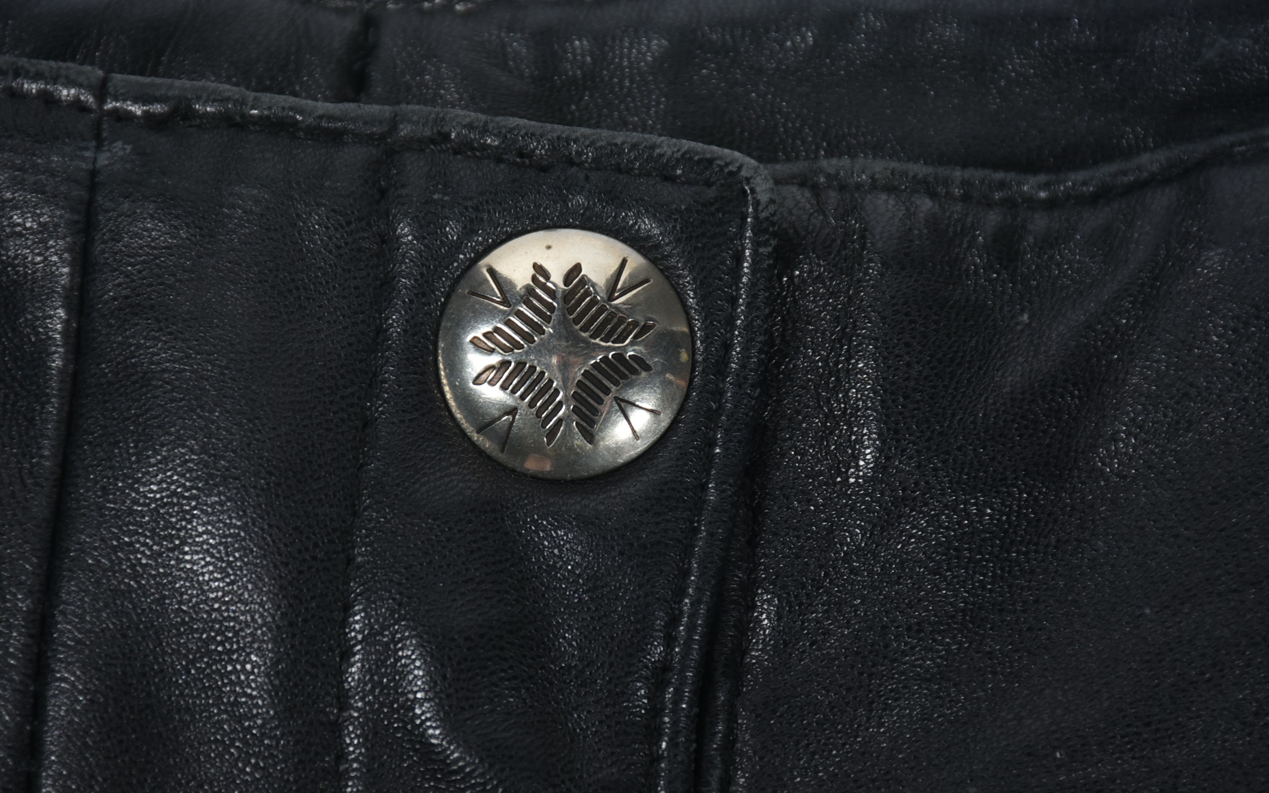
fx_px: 7435
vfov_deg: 6.1
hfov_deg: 9.8
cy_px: 422
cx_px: 633
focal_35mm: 215
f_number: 10
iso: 200
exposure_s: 1/125
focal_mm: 140
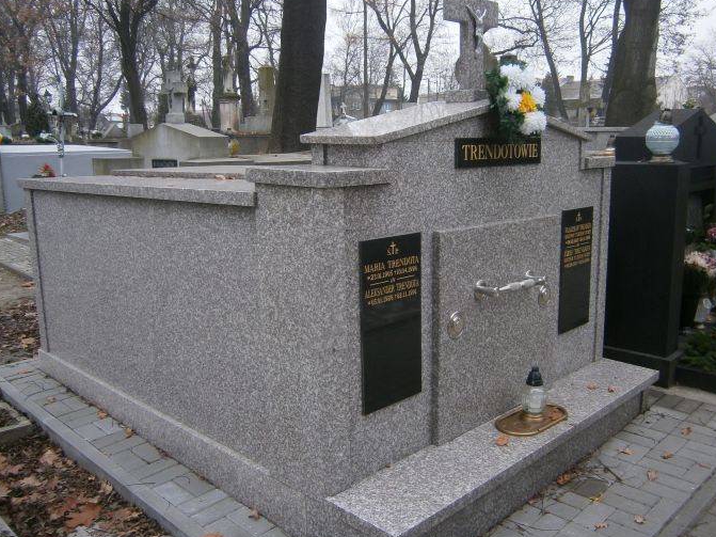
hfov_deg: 58.3
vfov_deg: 45.4
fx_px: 641
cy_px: 271
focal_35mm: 31
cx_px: 386
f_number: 2.8
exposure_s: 1/50
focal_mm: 4.7
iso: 80
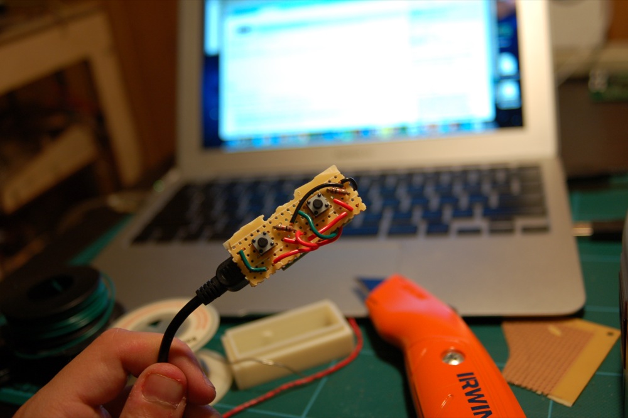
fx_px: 732
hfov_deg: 46.4
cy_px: 209
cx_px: 314
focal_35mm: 42
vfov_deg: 31.8
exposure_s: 1/30
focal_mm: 28
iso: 450
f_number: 3.3
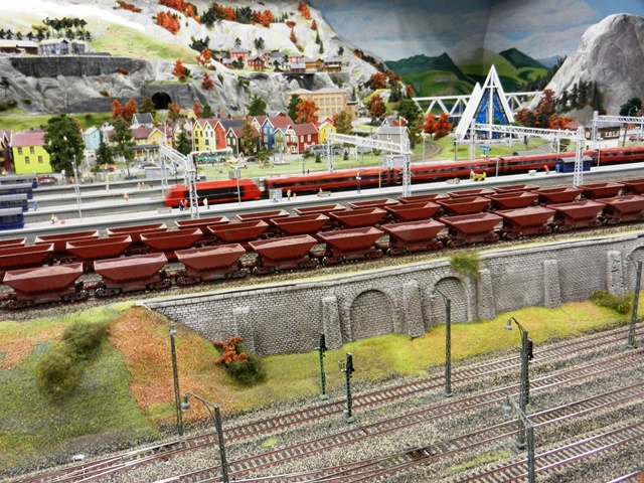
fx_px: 614
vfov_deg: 42.9
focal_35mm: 33
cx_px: 322
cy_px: 242
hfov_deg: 55.4
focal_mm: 5.9
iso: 400
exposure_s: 1/25
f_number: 3.8
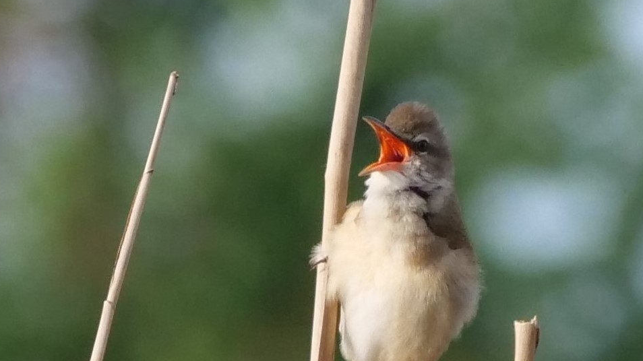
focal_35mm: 1626
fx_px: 27715
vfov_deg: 0.7
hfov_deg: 1.3
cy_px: 273
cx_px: 288
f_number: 9
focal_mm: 400
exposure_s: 1/640
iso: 800
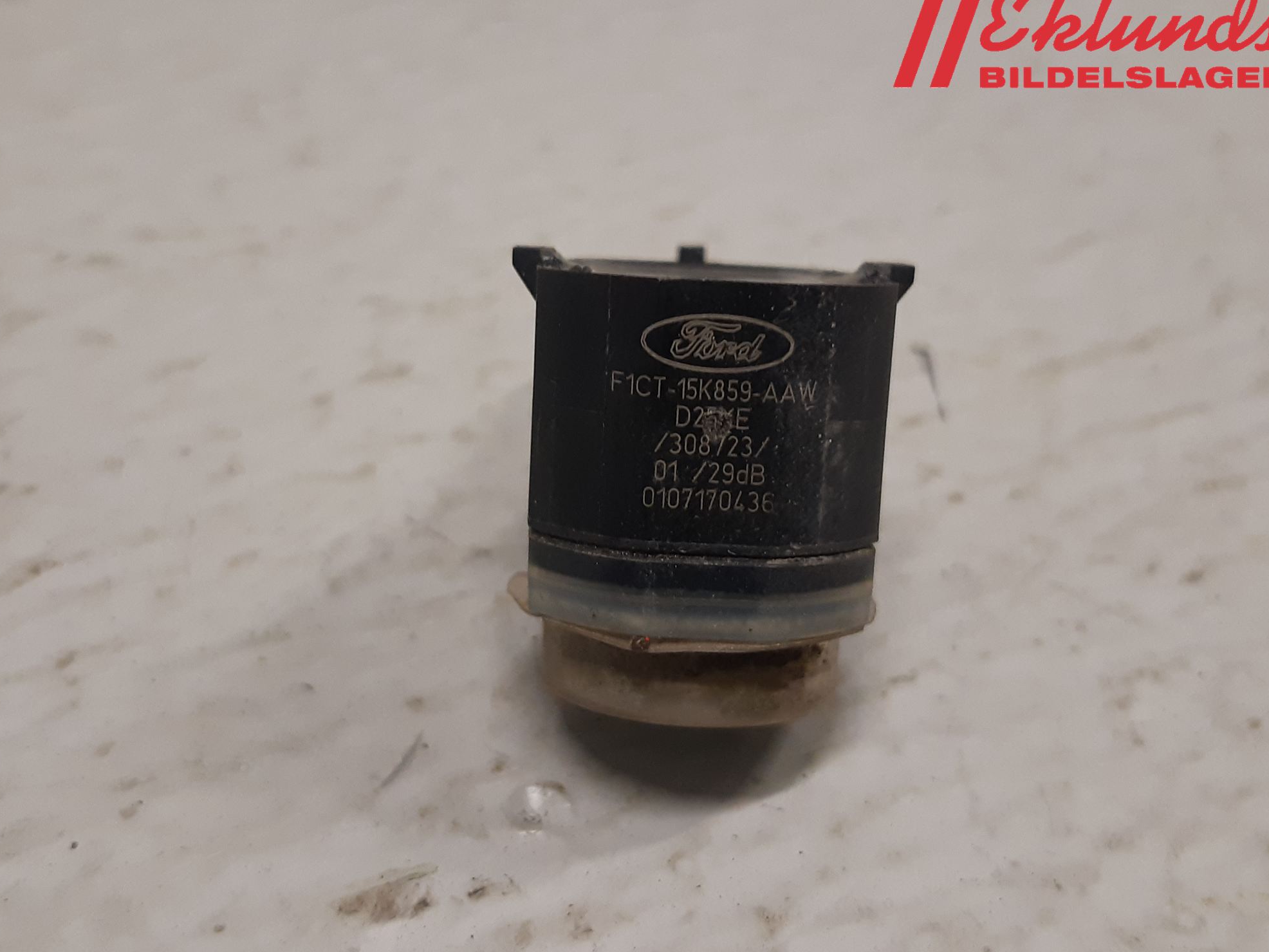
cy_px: 473
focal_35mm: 27
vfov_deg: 51.4
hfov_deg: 65.3
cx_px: 629
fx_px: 990
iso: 160
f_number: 1.7
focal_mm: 3.93
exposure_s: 1/50
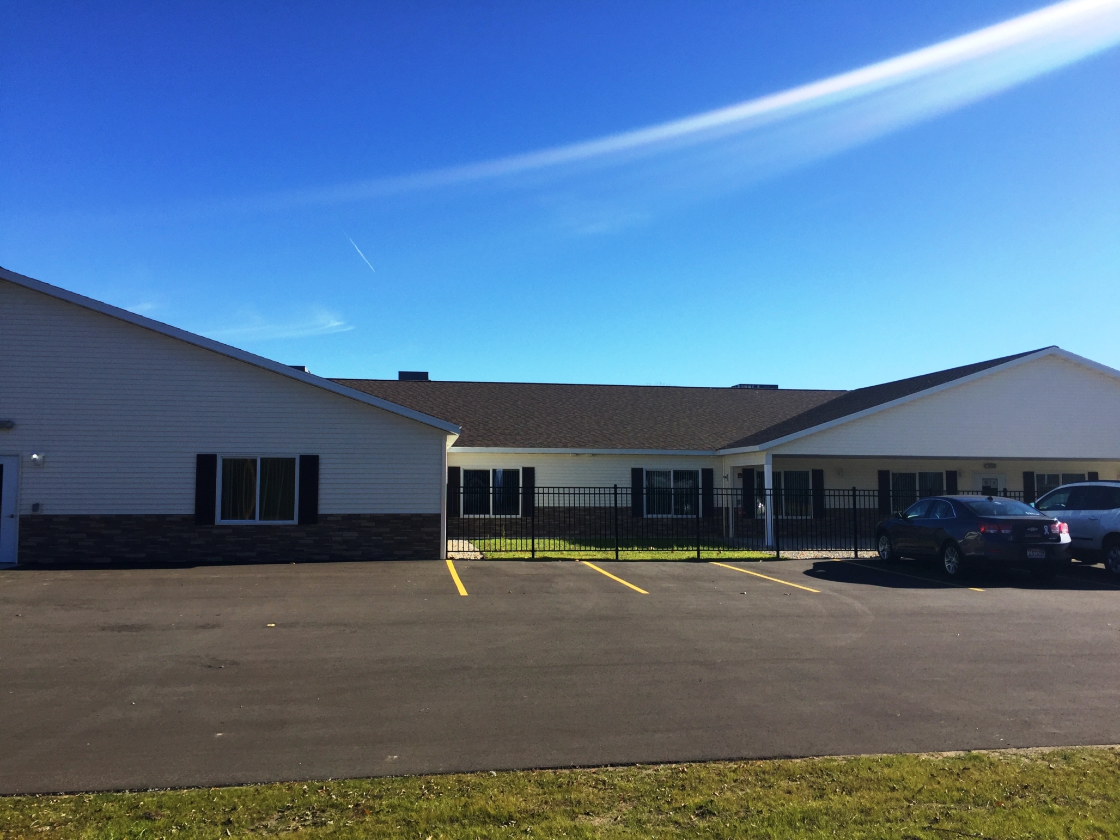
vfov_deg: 48.2
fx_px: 938
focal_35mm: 29
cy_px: 420
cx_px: 560
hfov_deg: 61.7
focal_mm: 4.15
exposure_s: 1/1883
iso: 32
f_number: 2.2
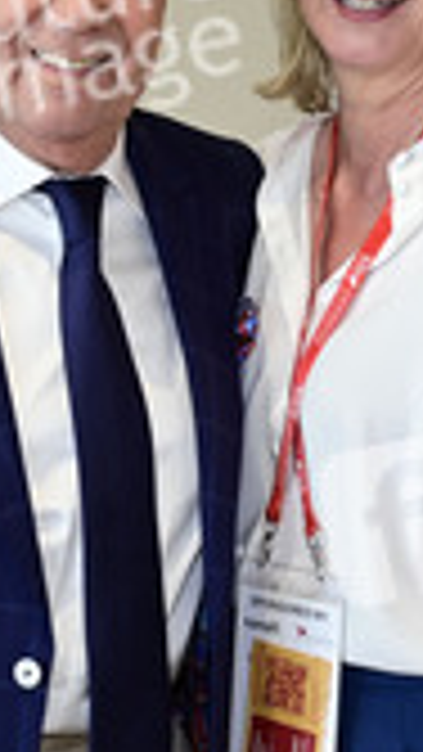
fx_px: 1853
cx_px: 140
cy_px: 275
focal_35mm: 93
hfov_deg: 13.0
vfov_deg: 22.9
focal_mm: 37
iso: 800
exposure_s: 1/200
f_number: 5
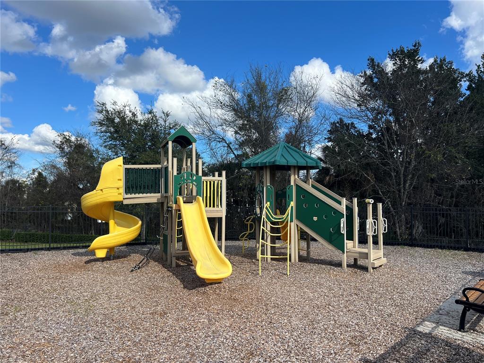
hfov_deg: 67.3
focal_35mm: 26
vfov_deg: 53.1
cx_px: 242
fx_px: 364
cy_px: 182
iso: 50
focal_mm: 5.7
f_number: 1.5
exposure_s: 1/4115
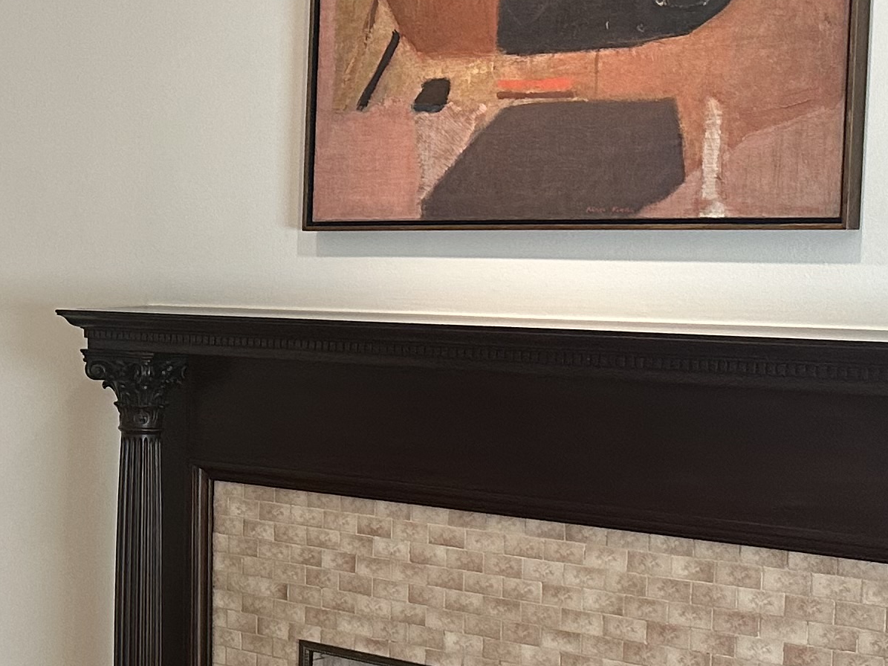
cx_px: -299
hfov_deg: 21.6
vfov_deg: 18.2
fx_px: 2078
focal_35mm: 81
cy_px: 388
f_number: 1.78
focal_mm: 6.86
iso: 320
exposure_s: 1/60
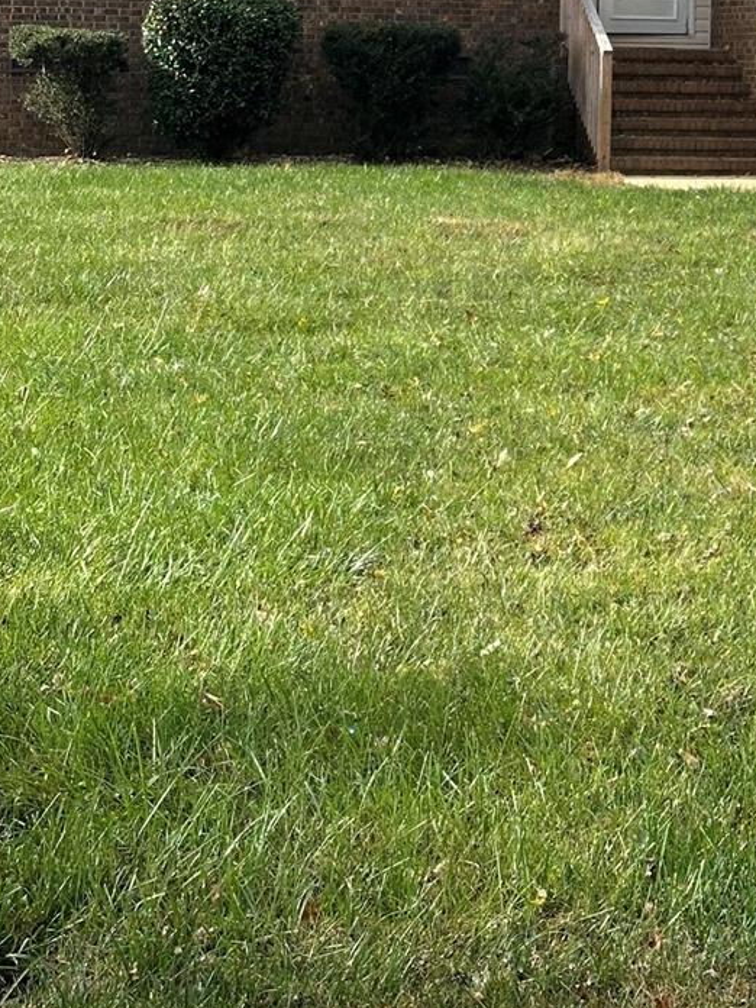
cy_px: 54
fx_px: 3087
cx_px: 708
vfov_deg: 18.2
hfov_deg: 13.8
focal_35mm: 106
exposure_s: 1/2597
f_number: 1.78
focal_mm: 6.86
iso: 64
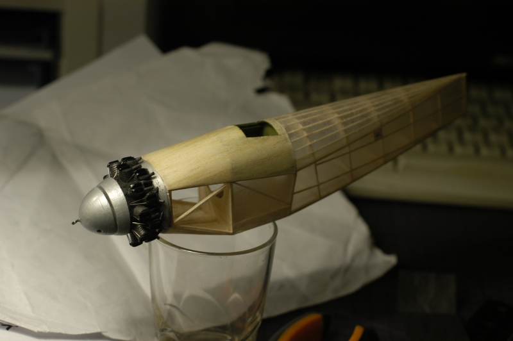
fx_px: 1068
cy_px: 170
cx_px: 256
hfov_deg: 27.0
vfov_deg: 18.2
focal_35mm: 75
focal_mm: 50
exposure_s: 1/100
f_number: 4.8
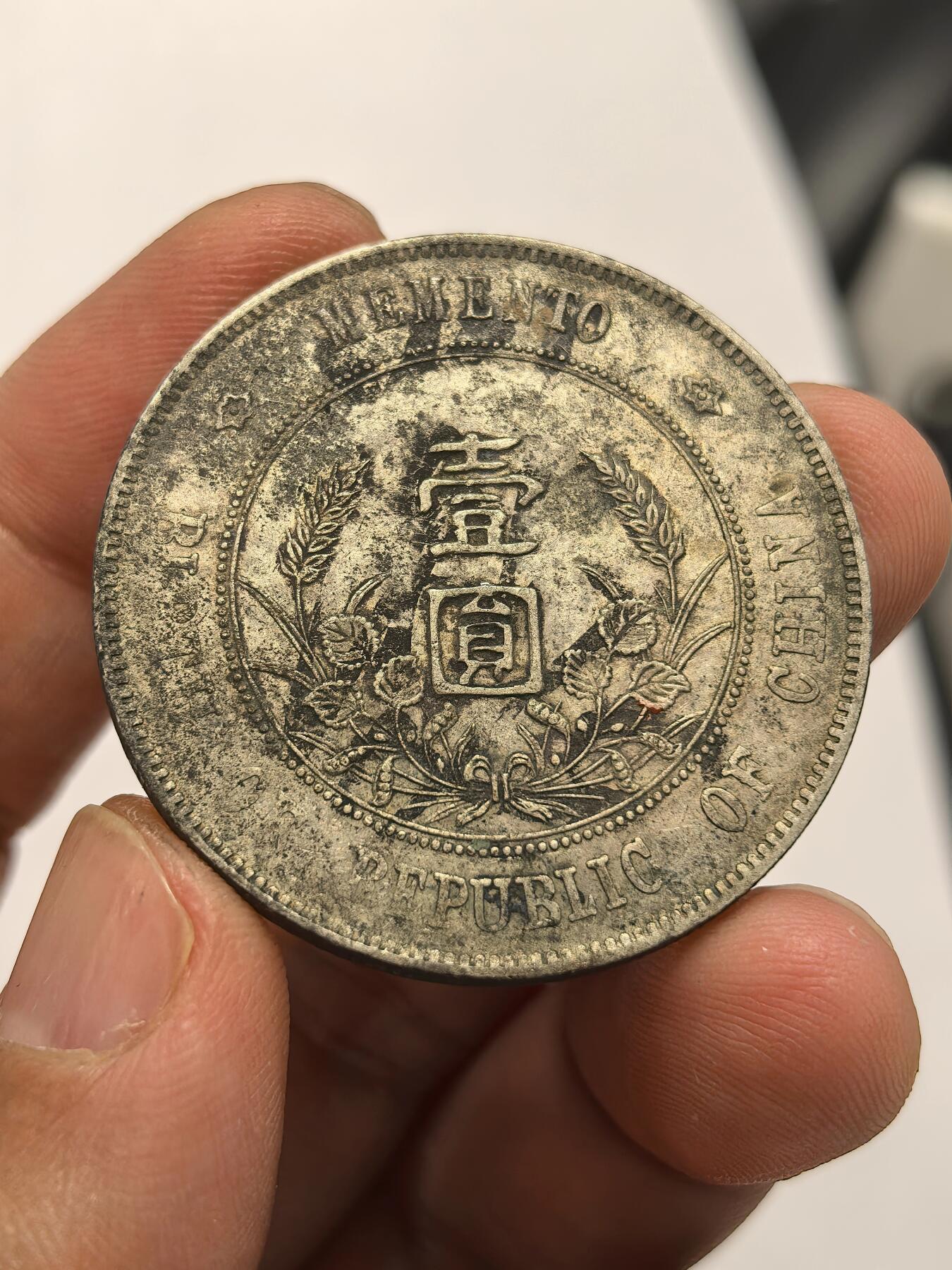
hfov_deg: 27.0
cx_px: 476
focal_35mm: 54
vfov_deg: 35.5
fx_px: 1980
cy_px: 635
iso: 250
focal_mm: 6.98
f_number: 2
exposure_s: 1/100
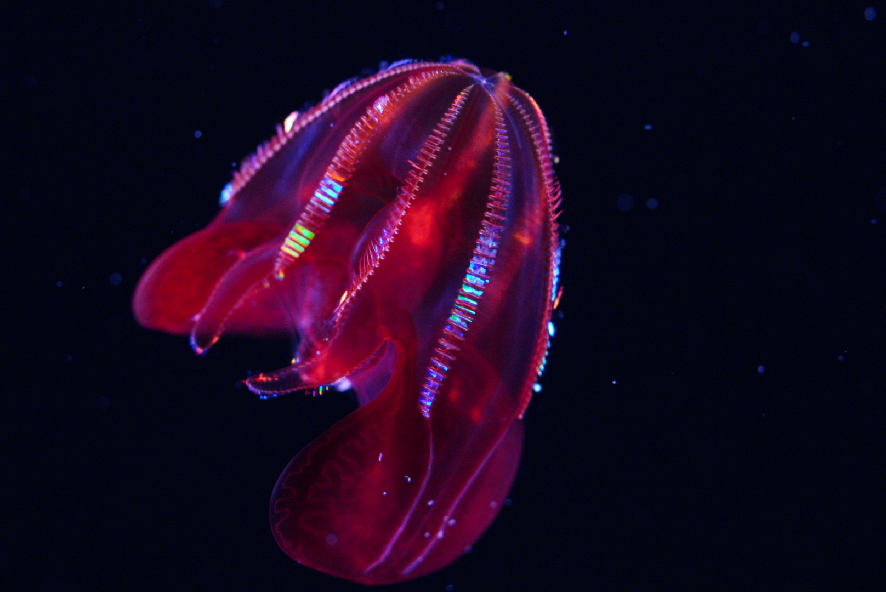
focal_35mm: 135
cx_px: 443
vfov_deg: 10.2
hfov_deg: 15.2
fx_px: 3325
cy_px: 296
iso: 5000
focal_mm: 90
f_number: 3.5
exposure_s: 1/60
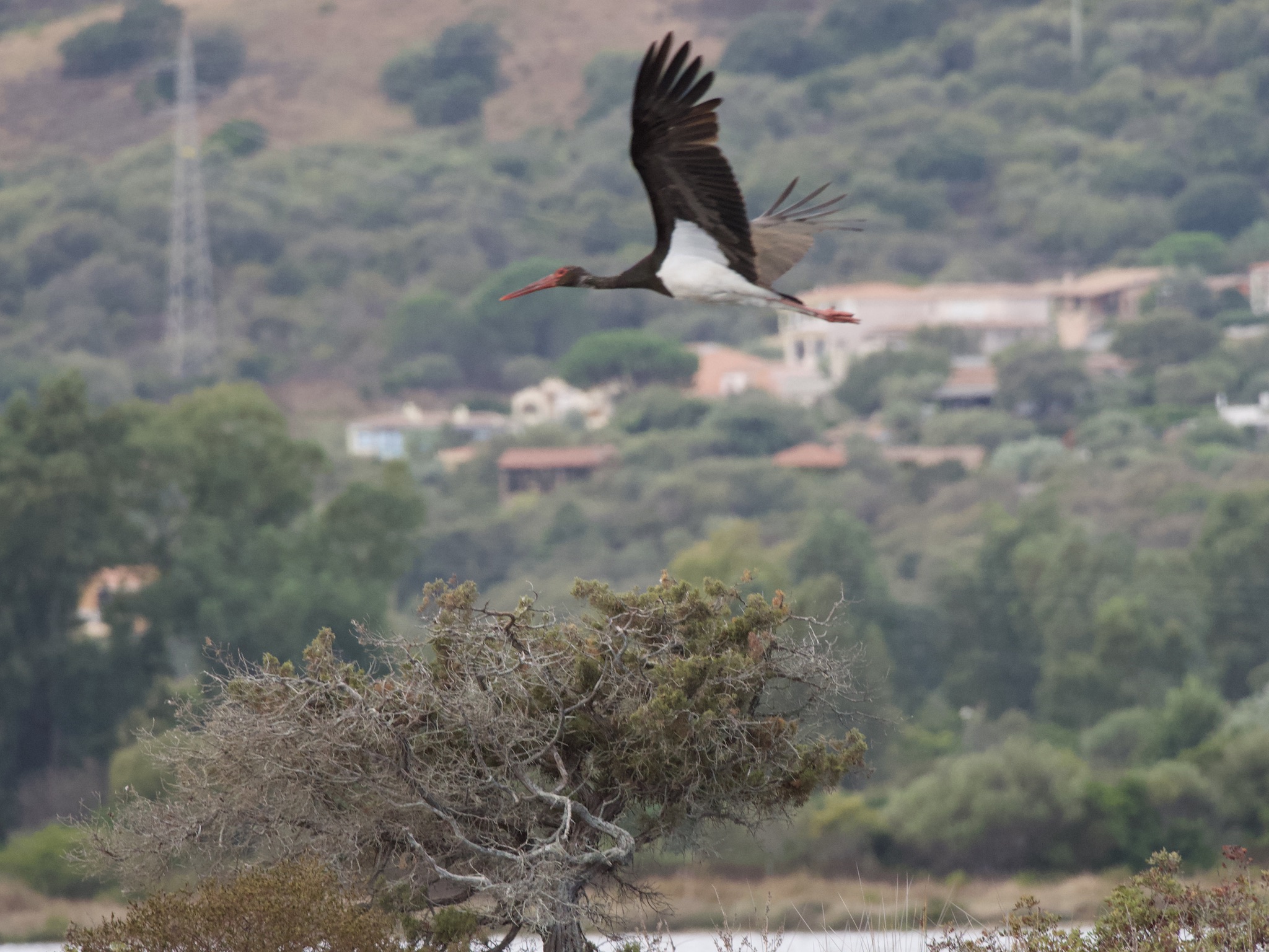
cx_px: 634
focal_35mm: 800
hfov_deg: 2.5
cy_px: 476
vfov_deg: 1.9
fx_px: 29327
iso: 1600
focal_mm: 400
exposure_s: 1/800
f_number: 8
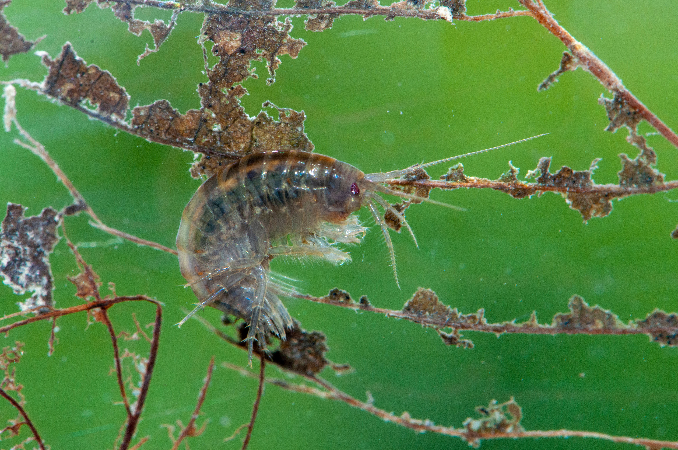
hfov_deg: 13.0
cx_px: 337
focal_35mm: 159
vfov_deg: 8.6
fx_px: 2981
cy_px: 225
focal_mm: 105
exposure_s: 1/60
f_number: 29
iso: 500
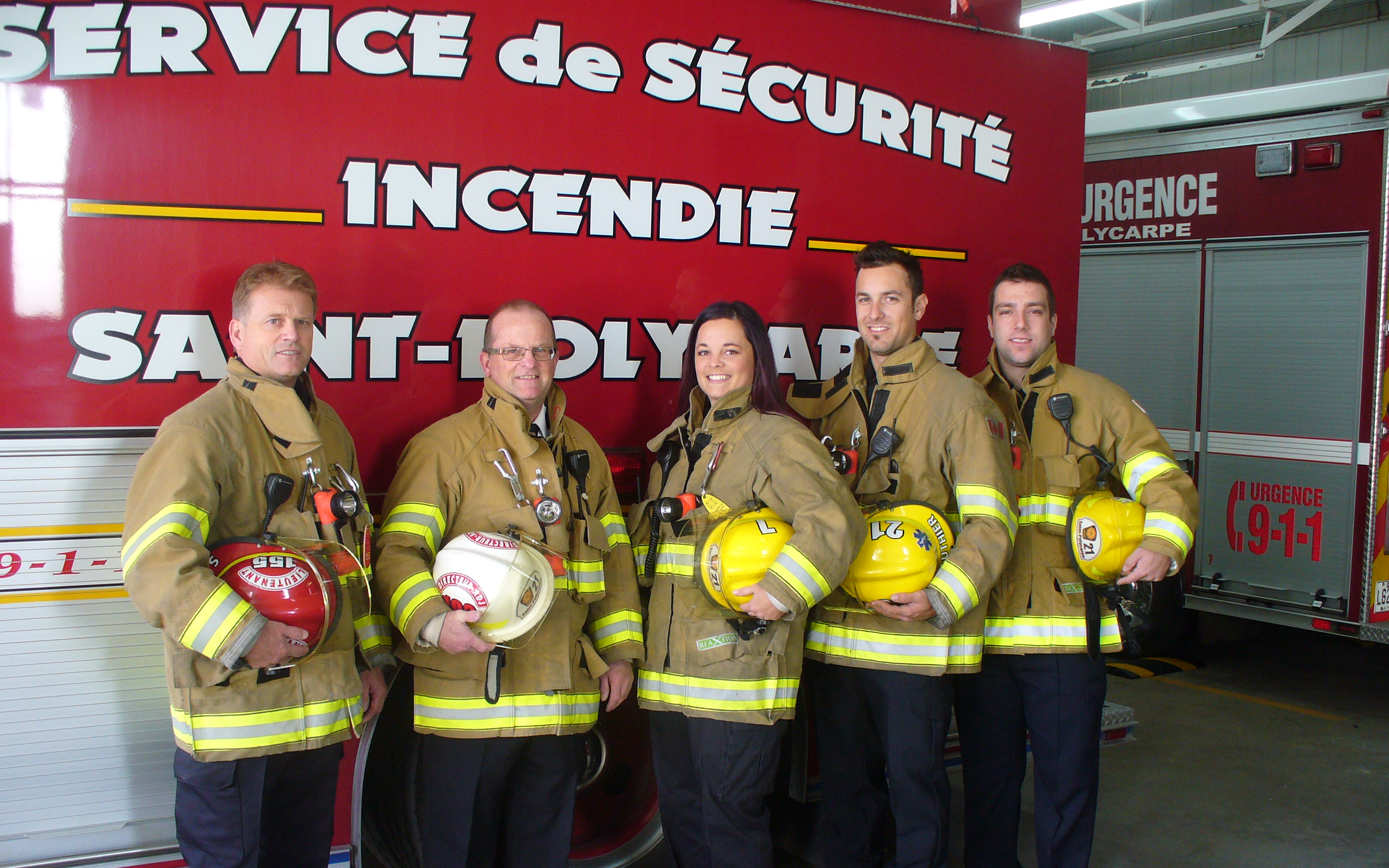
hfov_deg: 49.3
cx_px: 697
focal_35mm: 40
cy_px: 514
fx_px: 1514
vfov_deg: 31.9
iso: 125
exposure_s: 1/30
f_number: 2.8
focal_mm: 6.1
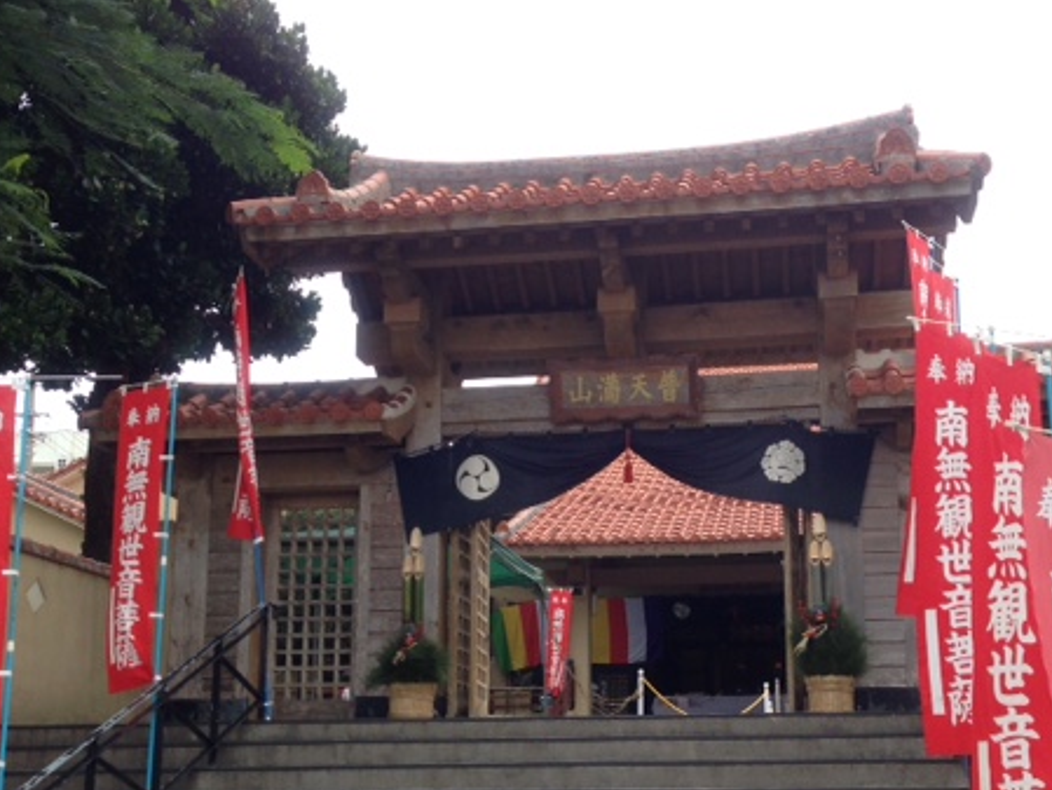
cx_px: 602
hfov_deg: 40.3
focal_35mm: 47
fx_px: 1429
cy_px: 558
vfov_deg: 30.5
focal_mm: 4.12
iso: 50
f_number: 2.4
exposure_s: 1/120
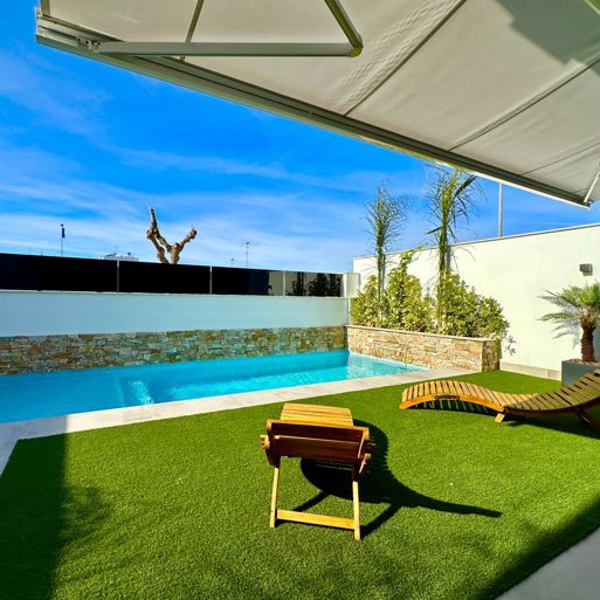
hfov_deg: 83.3
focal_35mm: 17
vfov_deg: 84.0
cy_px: 299
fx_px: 333
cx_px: 252
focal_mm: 2.22
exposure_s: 1/2564
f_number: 2.2
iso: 50
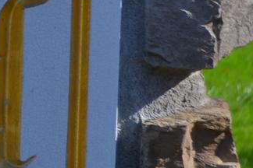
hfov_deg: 5.8
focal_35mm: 332
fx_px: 2334
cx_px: -495
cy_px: -98
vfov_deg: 4.1
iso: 100
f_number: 7.1
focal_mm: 35
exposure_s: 1/200
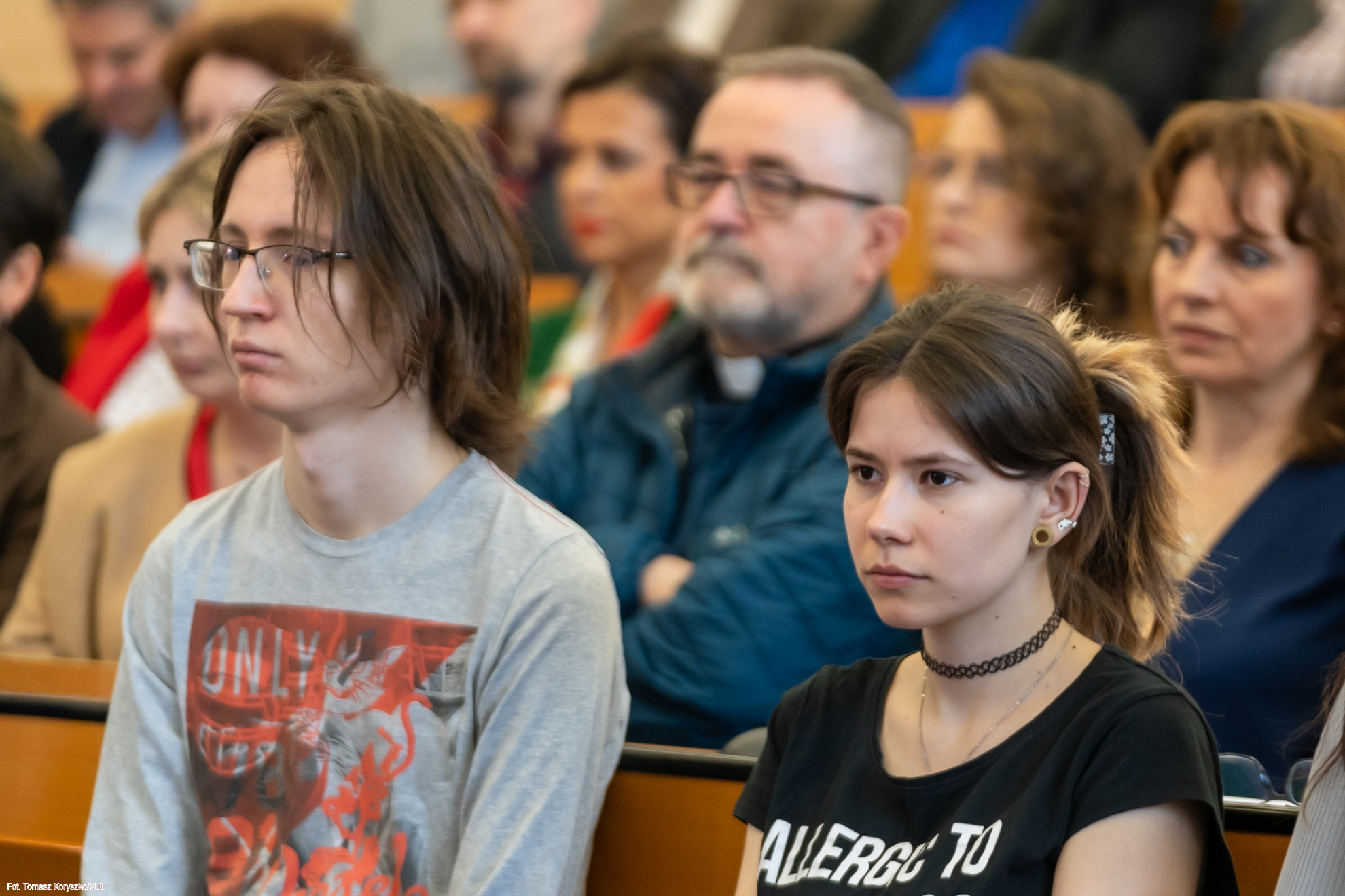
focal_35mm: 130
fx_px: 4857
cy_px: 448
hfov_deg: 15.8
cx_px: 672
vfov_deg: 10.5
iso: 1600
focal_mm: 130
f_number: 2.8
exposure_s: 1/640
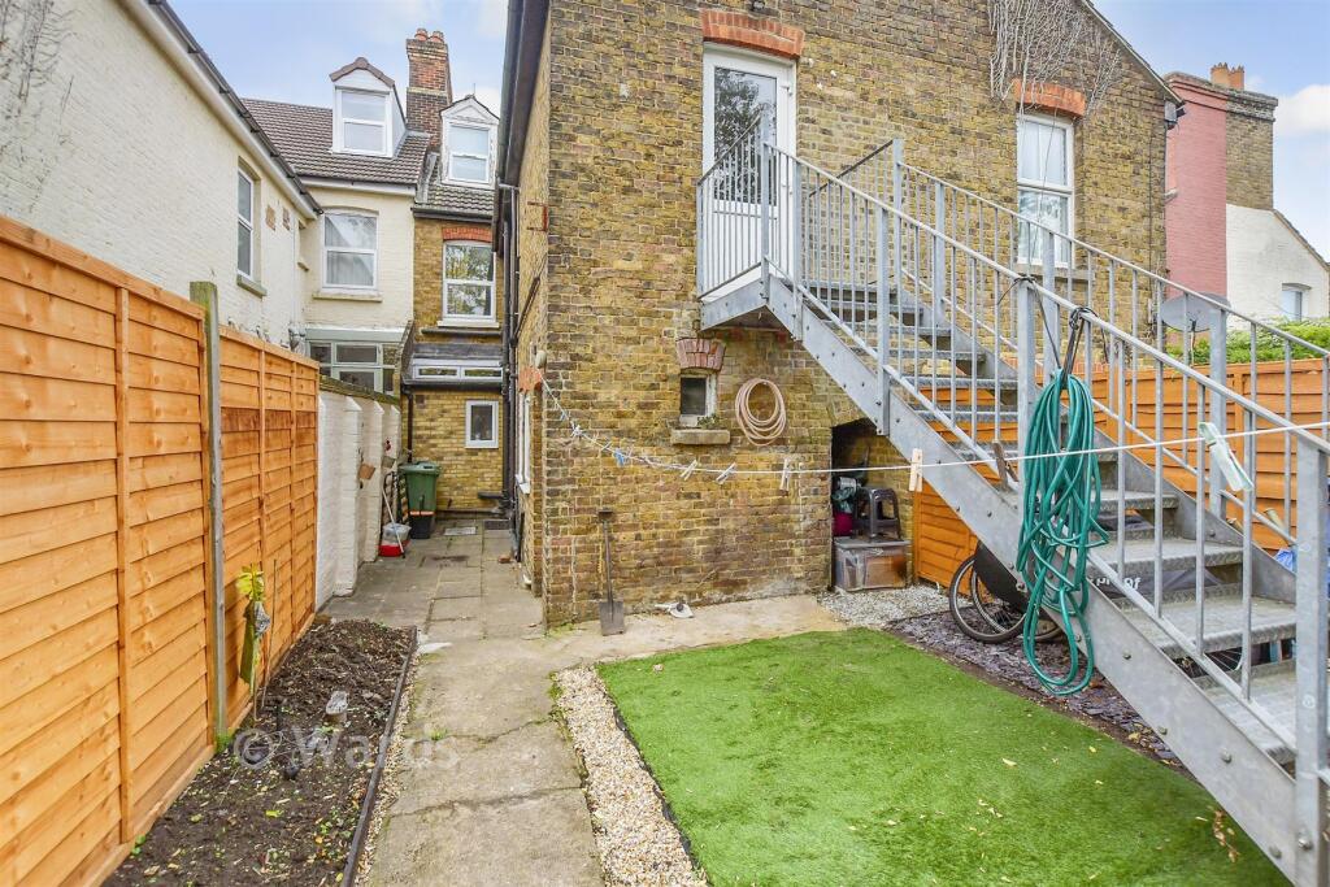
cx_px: 665
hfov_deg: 100.4
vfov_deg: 77.3
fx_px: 554
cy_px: 444
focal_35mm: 15
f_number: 8
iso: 320
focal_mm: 10
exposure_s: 1/200
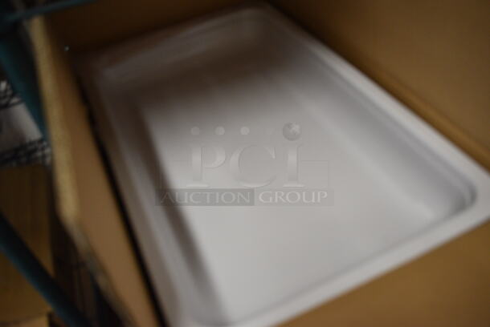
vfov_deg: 40.1
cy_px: 164
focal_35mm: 33
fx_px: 450
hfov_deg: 57.2
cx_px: 245
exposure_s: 1/125
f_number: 3.8
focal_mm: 22
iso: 1400
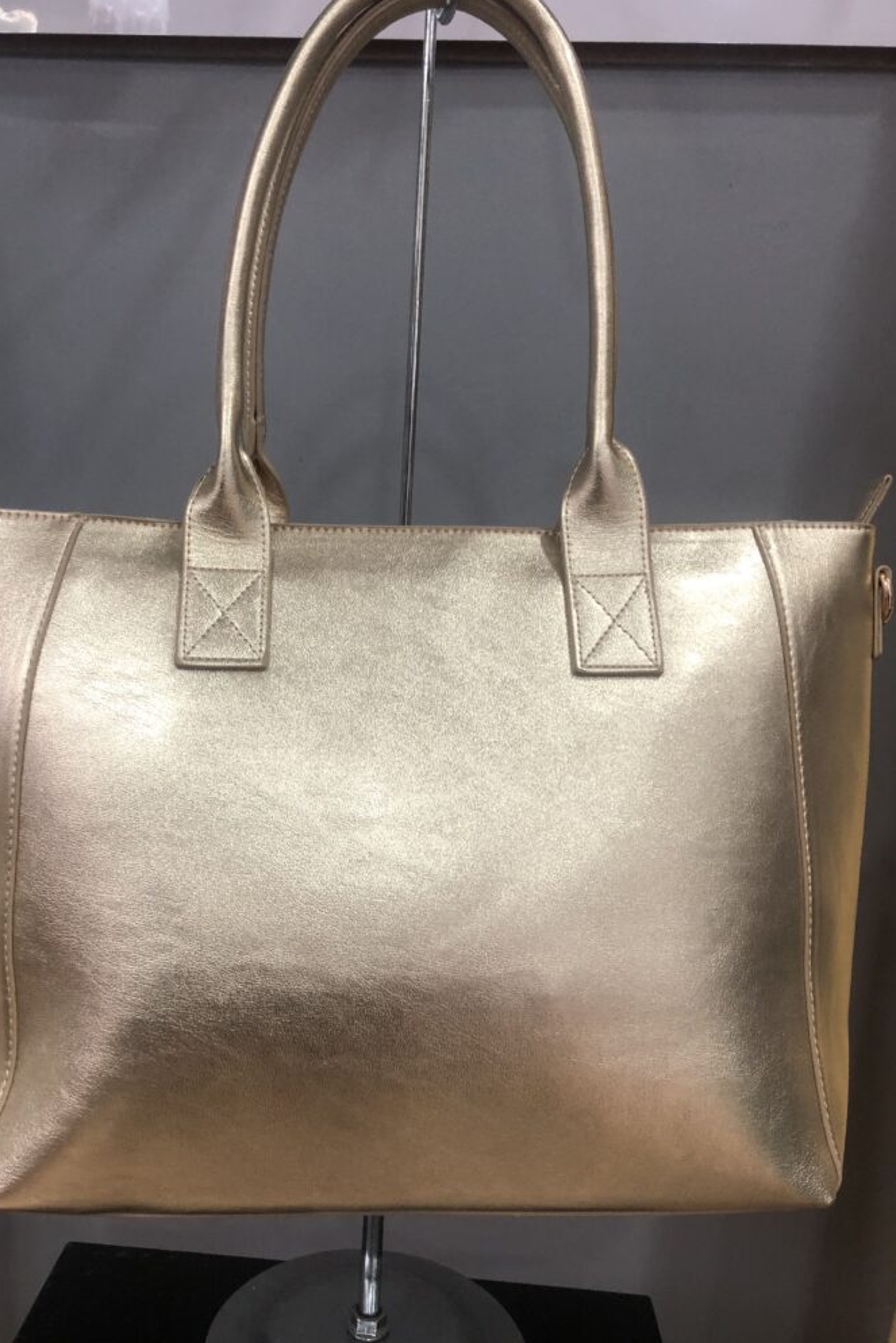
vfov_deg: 61.9
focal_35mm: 30
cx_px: 393
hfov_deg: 43.5
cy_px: 666
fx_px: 1120
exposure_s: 1/33
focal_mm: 3.99
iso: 40
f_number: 1.8
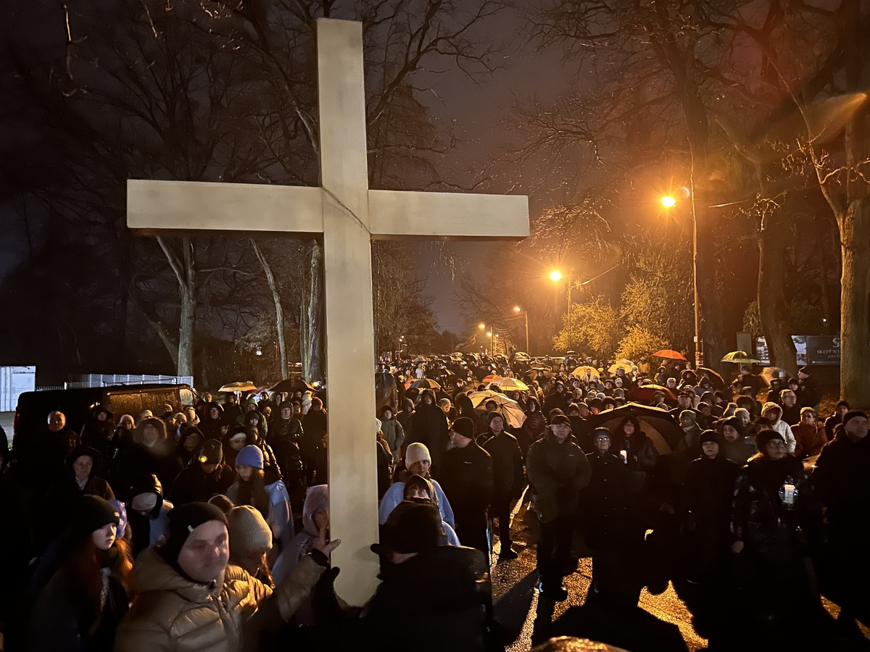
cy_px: 326
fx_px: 603
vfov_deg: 56.8
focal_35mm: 24
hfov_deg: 71.6
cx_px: 435
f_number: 1.78
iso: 3200
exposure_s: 1/14
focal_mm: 6.86
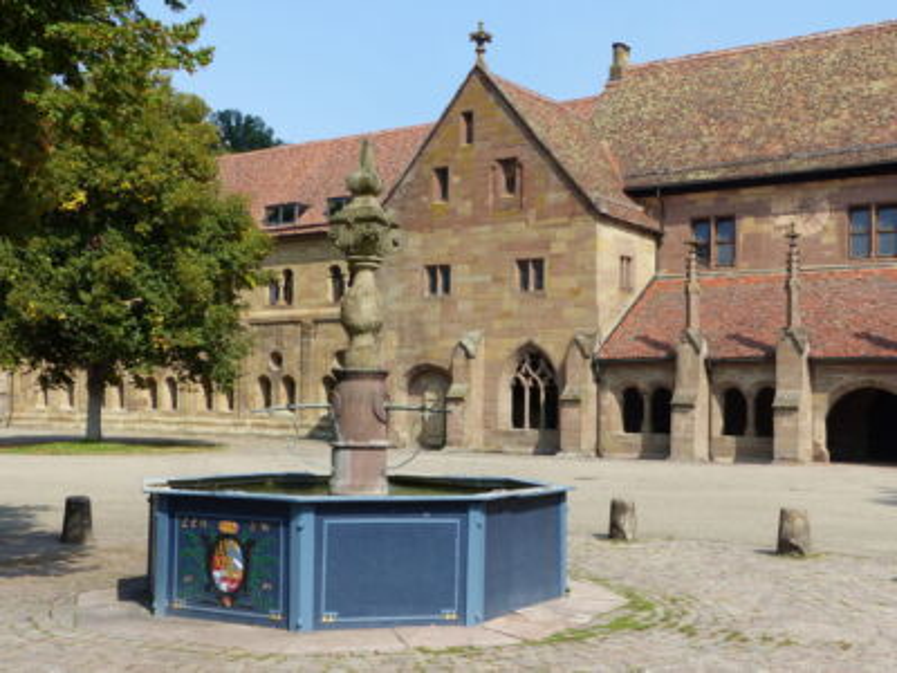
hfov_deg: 42.9
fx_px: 1140
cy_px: 336
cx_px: 448
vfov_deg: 32.9
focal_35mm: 44
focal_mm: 7.6
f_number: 4
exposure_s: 1/640
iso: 100
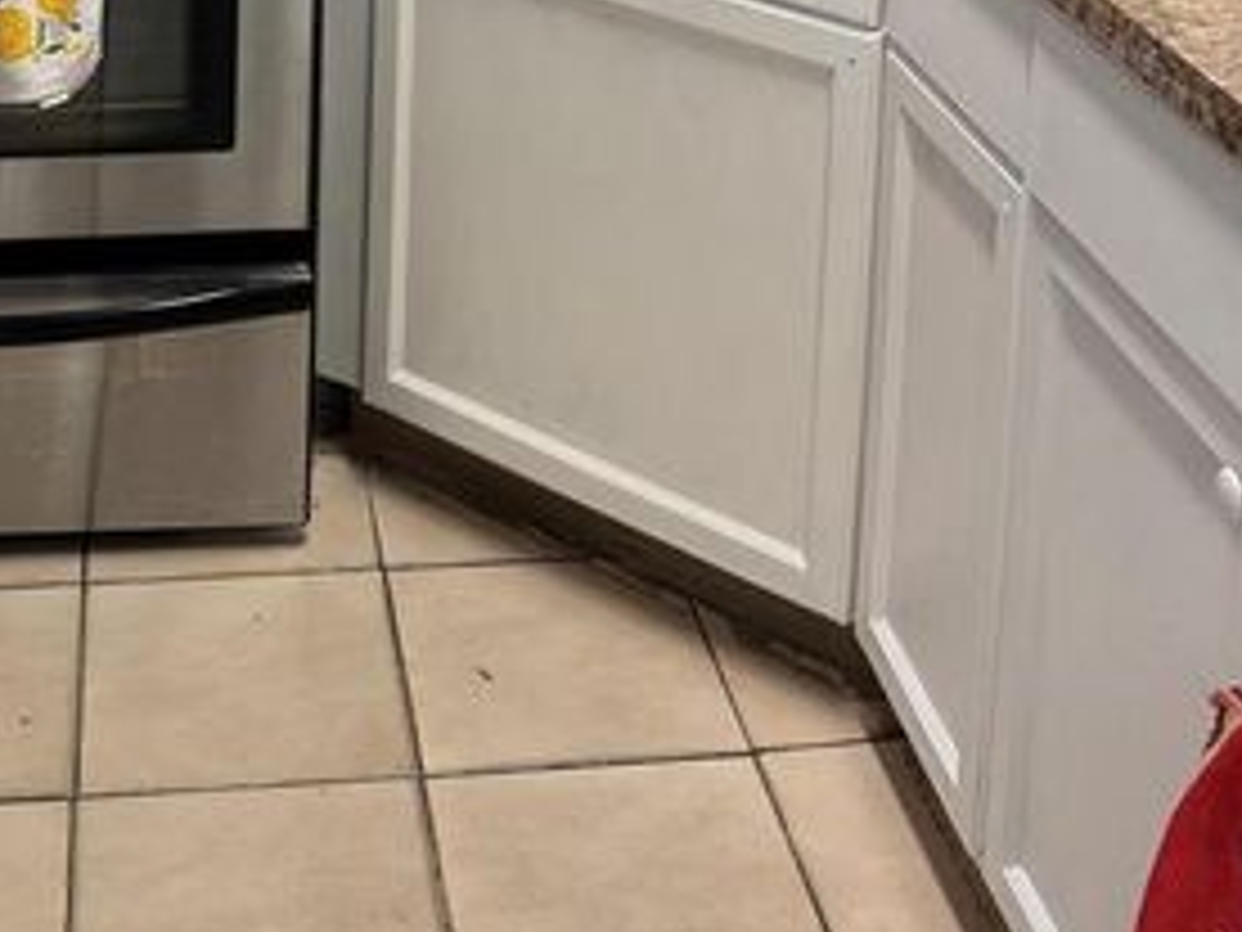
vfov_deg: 22.1
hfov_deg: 32.9
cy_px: -349
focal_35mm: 58
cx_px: 400
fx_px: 2081
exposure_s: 1/60
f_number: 1.78
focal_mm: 6.76
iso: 125
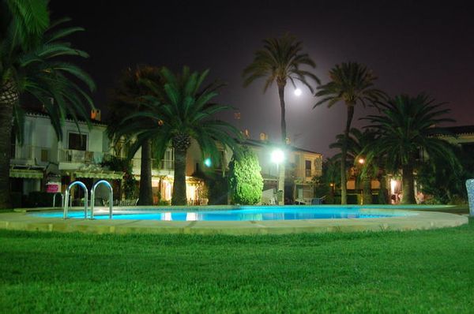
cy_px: 157
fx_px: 454
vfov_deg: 38.2
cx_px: 237
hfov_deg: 55.2
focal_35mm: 34
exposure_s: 1.8
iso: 800
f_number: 3.8
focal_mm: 23
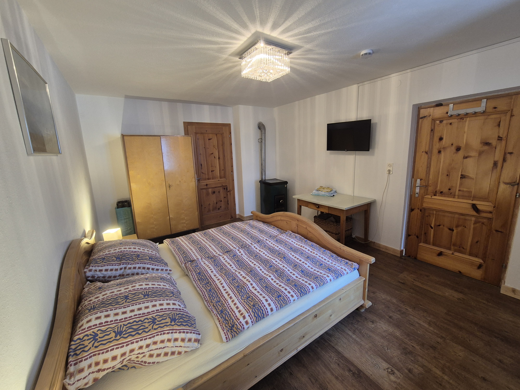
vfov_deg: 89.9
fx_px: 195
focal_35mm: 13
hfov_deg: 106.2
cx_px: 260
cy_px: 195
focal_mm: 2.2
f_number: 2.2
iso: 250
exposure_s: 1/50
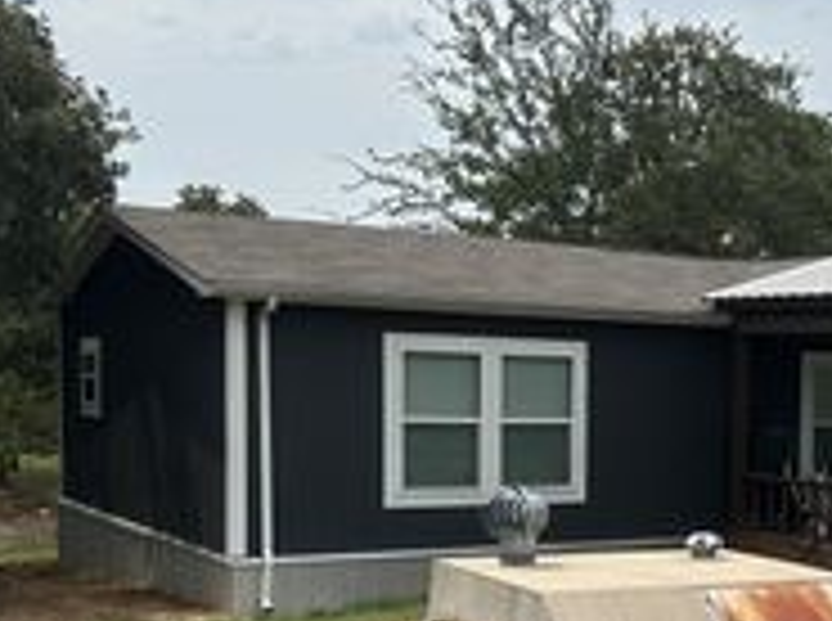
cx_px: 895
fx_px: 1559
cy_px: 488
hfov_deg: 27.5
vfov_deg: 22.2
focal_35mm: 65
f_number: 1.78
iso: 80
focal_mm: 6.86
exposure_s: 1/6623
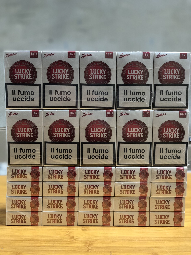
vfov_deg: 36.8
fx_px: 383
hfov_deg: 28.0
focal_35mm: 52
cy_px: 128
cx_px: 96
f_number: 2.4
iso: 160
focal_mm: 6
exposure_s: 1/20
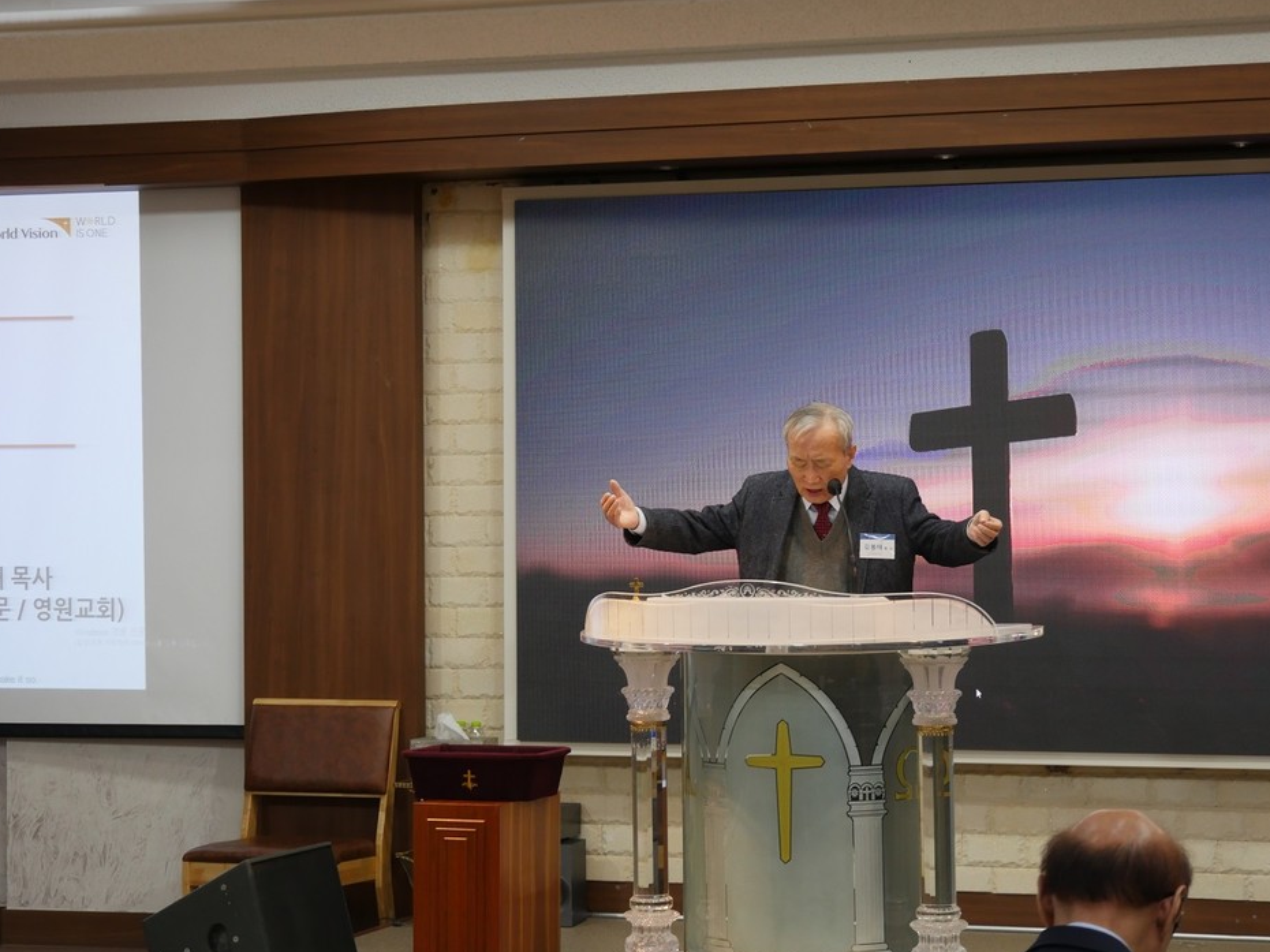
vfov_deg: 15.6
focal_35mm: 95
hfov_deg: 20.7
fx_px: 3484
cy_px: 468
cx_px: 646
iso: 800
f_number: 4.9
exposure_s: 1/100
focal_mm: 46
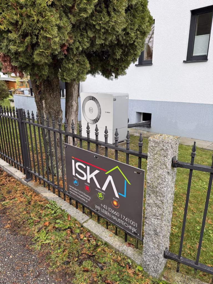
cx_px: 106
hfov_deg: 56.8
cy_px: 142
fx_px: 197
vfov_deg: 71.6
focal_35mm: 24
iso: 100
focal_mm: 6.76
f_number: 1.78
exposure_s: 1/121
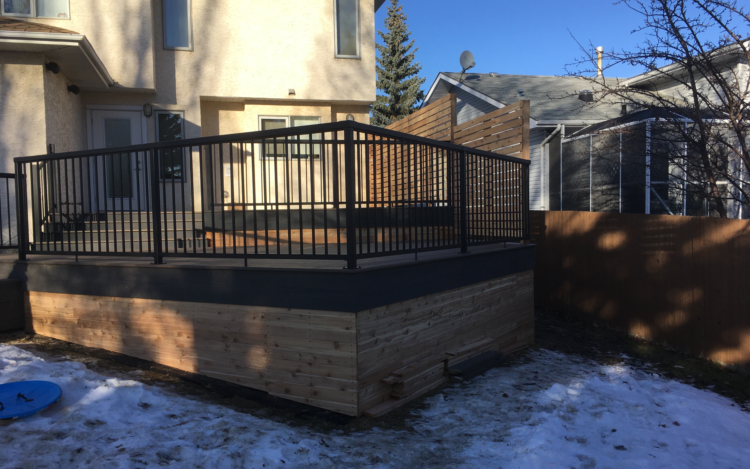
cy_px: 248
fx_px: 634
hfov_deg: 61.2
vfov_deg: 40.6
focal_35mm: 31
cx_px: 373
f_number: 2.2
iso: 25
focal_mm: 4.15
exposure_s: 1/962
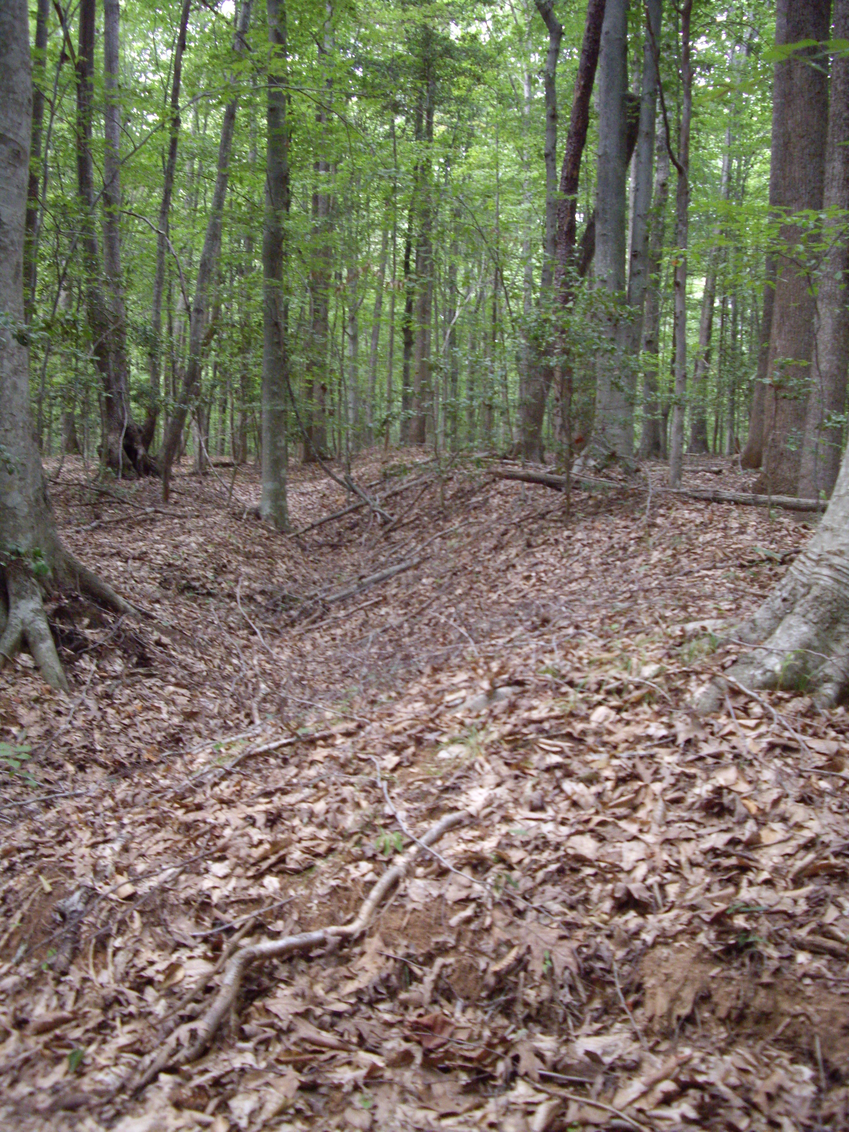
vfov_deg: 49.0
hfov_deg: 37.7
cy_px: 566
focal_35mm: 38
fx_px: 1243
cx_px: 424
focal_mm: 7.9
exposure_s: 1/60
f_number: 2.8
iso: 400
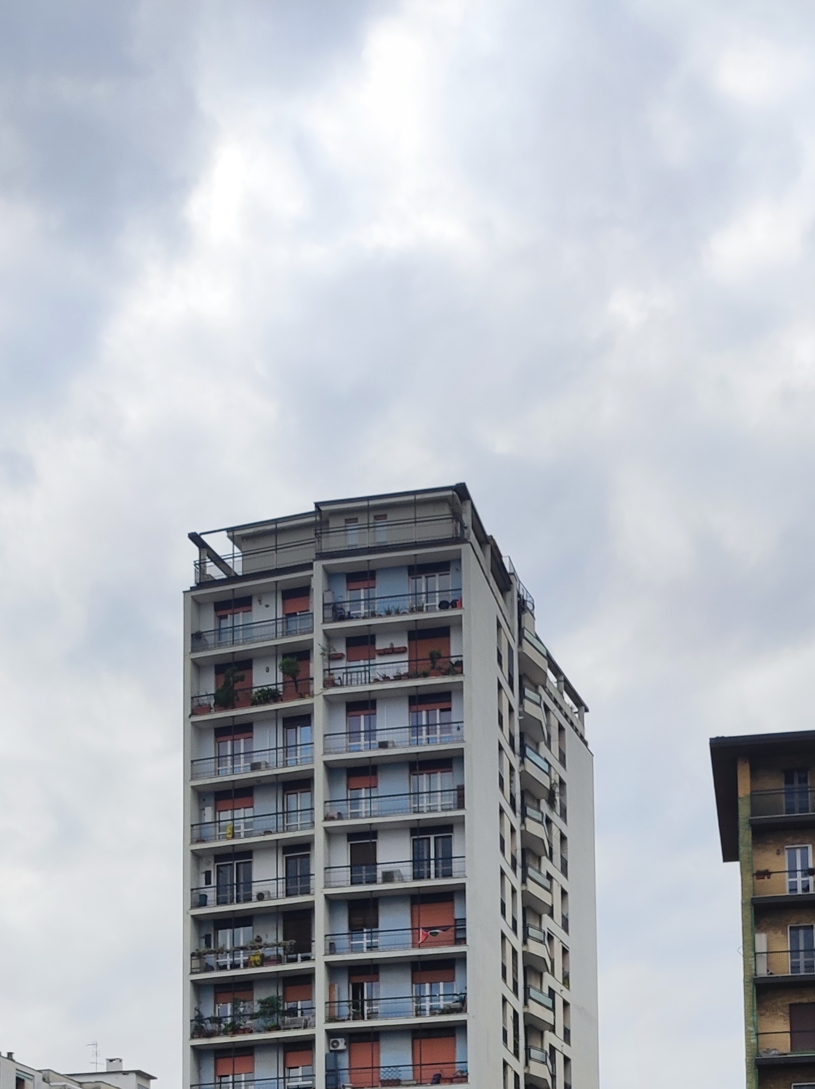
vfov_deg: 28.1
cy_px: 1272
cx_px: 470
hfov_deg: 24.0
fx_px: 1918
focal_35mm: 61
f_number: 1.79
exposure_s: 1/594
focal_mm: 4.7
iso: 50
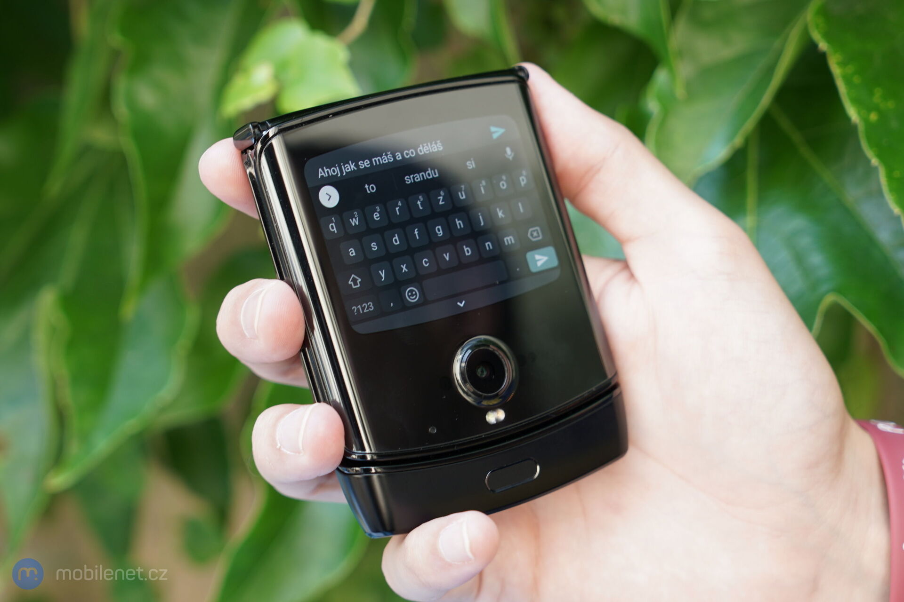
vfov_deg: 22.3
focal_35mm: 61
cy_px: 301
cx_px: 452
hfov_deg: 32.9
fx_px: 1532
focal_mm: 61
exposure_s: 1/80
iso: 160
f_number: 5
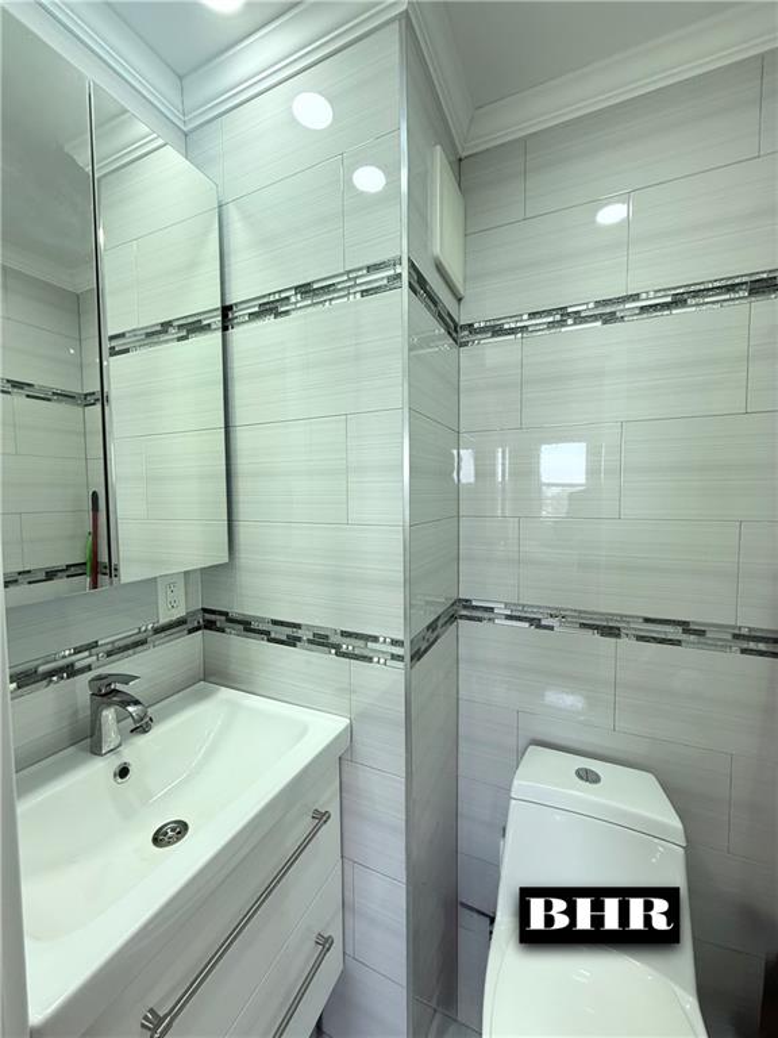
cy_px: 519
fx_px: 420
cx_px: 389
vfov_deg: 102.1
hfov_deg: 85.7
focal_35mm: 14
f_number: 2.2
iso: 400
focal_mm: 2.22
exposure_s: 1/120
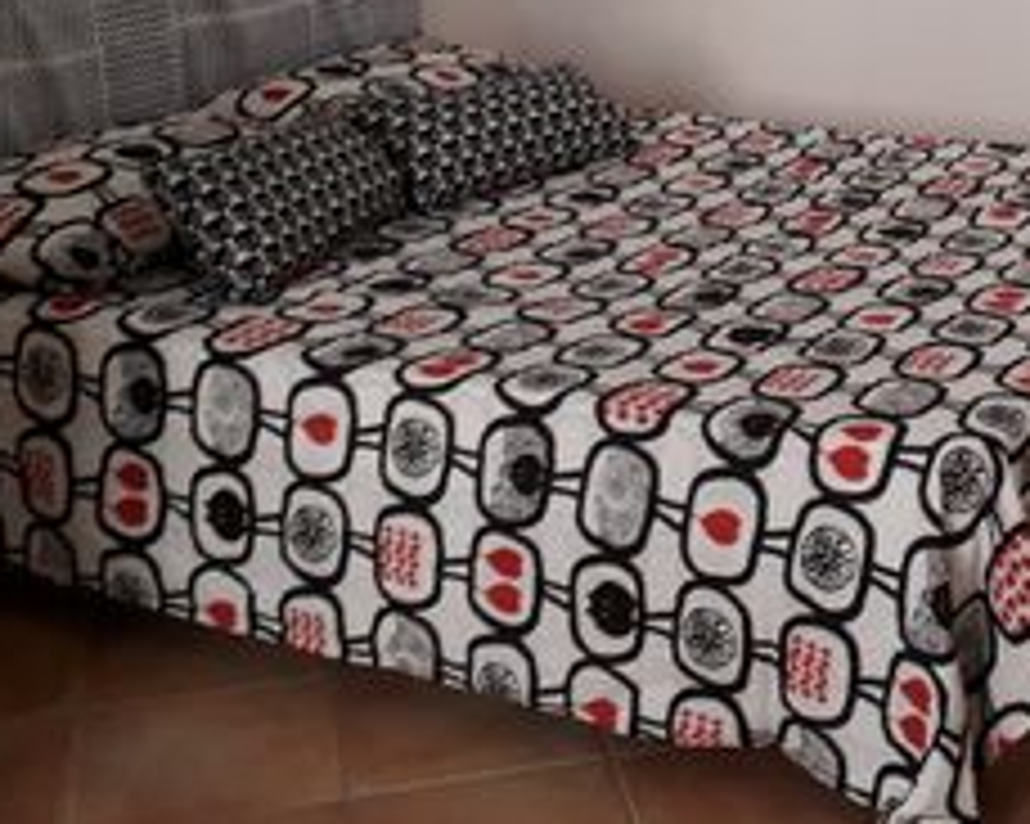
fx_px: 2103
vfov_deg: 21.5
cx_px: 967
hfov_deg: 26.4
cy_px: 50
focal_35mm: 69
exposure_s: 1/33
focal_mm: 3.6
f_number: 1.9
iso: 40
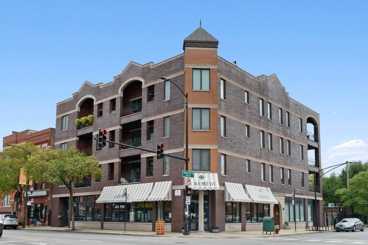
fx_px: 337
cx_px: 184
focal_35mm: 33
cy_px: 122
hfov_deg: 57.2
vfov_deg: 40.0
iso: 200
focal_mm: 22
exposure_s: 1/160
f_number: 8
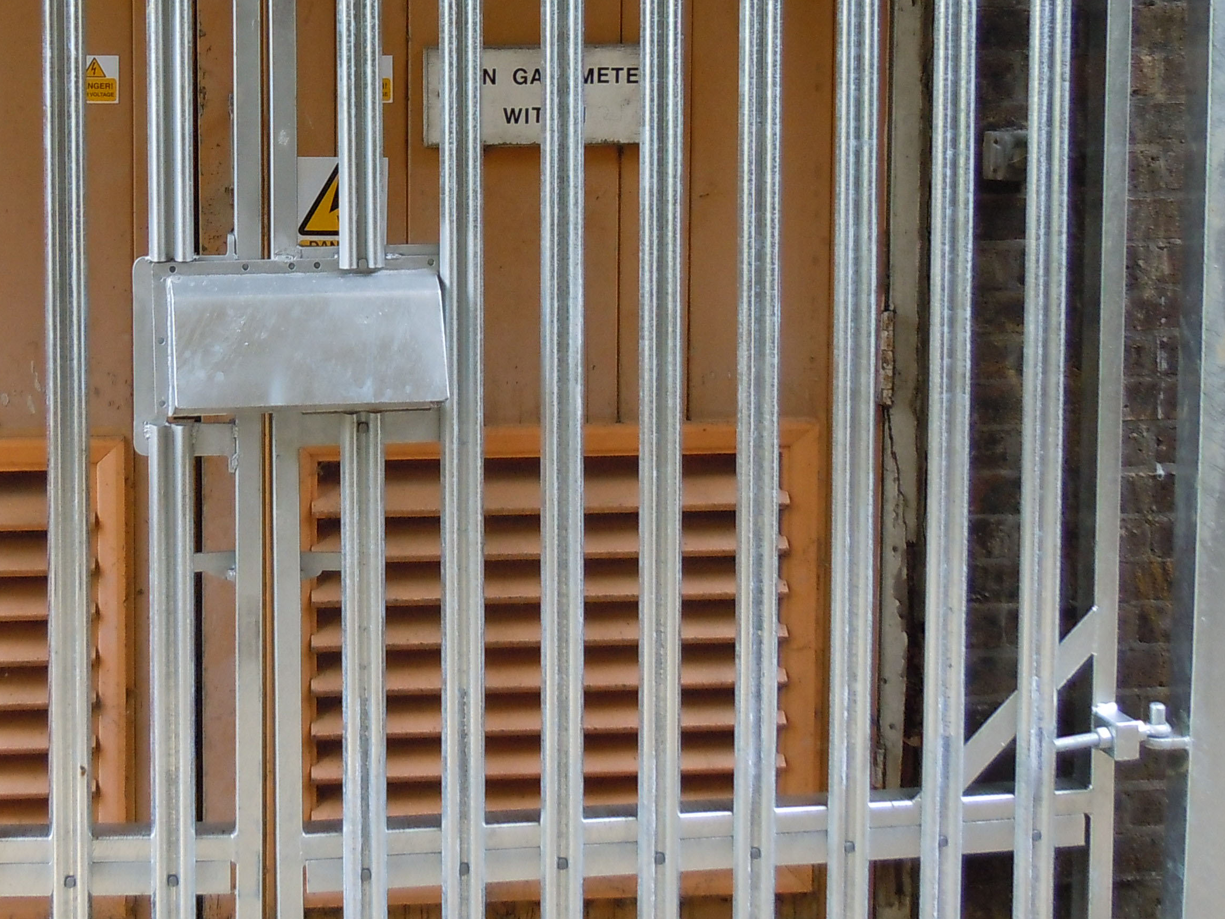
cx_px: 257
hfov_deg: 33.4
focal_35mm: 56
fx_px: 1982
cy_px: 186
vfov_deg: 25.7
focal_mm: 5.4
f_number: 3.5
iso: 200
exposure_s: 1/125
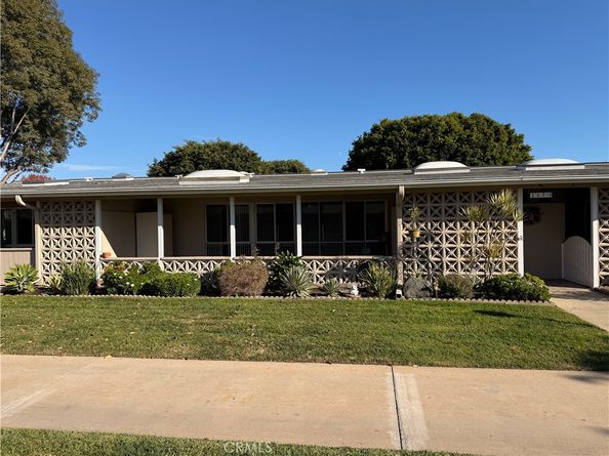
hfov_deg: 71.6
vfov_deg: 56.8
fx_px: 422
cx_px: 304
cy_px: 228
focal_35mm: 24
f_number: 1.78
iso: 80
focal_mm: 6.76
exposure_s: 1/3759
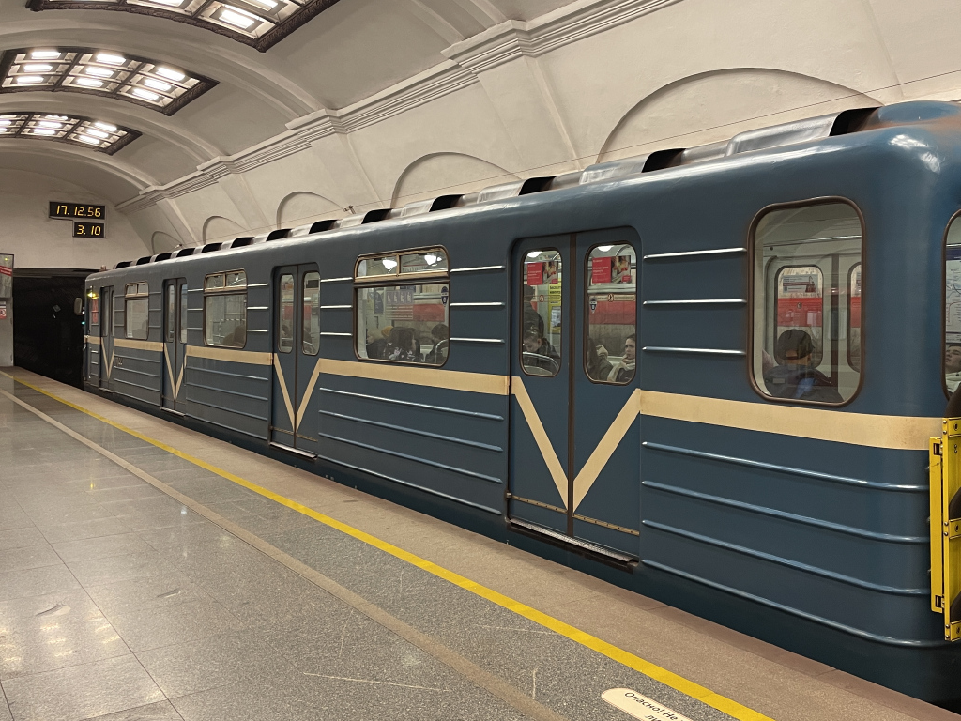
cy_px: 329
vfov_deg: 42.9
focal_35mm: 33
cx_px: 547
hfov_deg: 55.2
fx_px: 916
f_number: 1.6
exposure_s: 1/50
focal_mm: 4.2
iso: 100
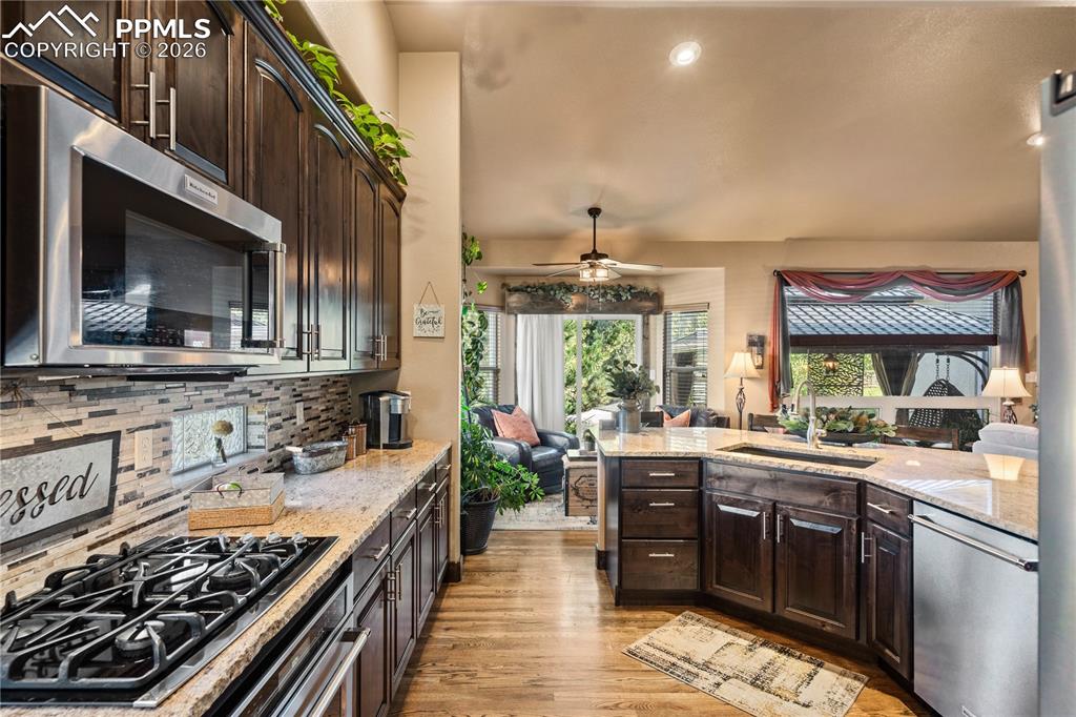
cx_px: 538
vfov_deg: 67.3
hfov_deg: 90.0
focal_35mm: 18
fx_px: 538
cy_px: 358
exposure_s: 1/1.67
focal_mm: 18
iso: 500
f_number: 6.3
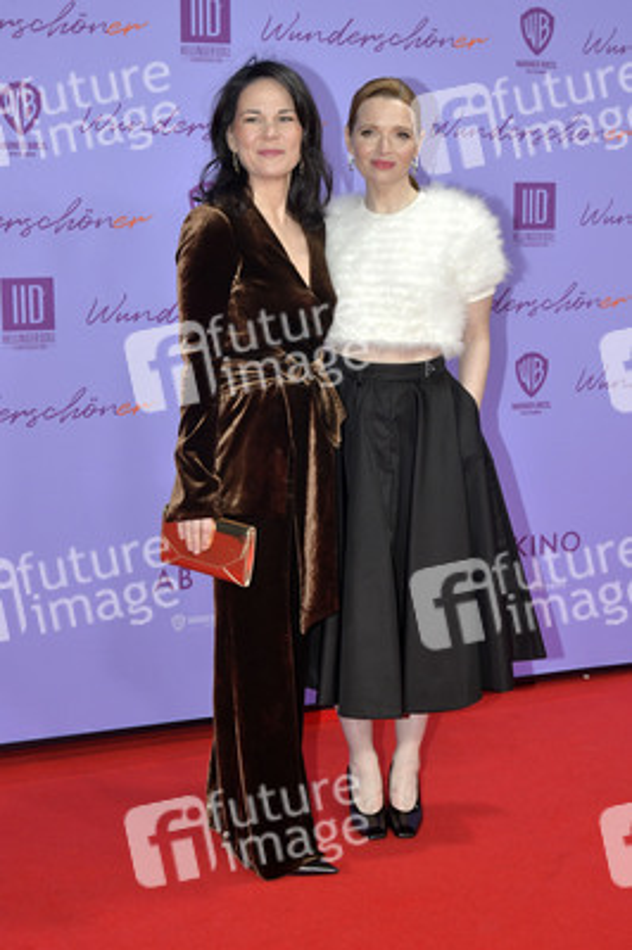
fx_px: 1319
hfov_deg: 26.9
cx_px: 316
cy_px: 475
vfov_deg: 39.6
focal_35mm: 50
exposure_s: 1/200
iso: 1600
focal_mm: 50
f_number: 7.1
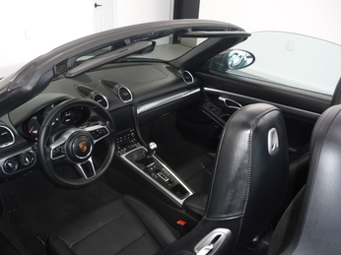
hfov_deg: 53.7
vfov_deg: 41.7
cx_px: 141
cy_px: 137
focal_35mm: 34
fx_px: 335
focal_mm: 4.7
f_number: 3.3
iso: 160
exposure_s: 1/30
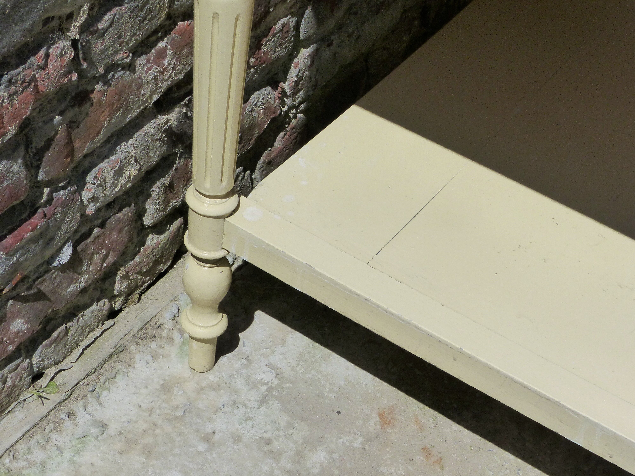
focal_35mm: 76
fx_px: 1394
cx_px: 318
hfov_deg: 25.7
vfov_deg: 19.4
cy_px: 238
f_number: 8
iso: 200
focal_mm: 13
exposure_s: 1/1300
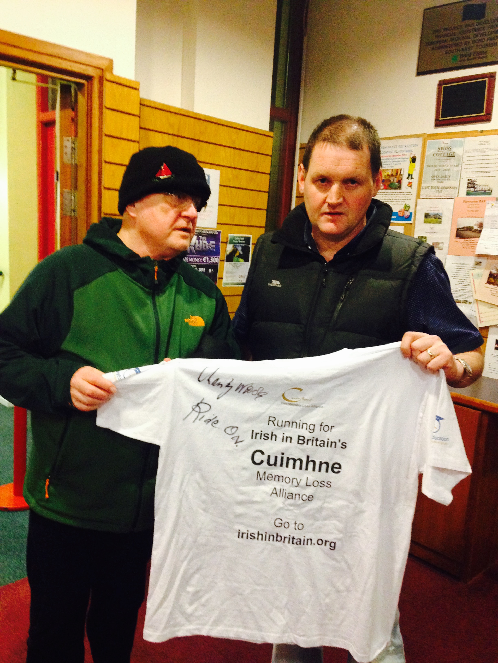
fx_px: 633
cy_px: 332
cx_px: 249
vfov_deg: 55.4
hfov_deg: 42.9
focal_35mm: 33
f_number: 2.4
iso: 400
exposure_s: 1/20
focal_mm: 4.12
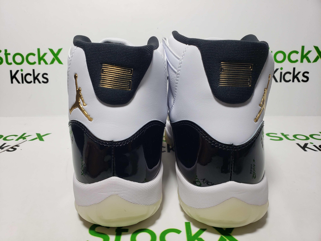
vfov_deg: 53.1
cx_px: 160
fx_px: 241
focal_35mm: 26
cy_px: 120
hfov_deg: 67.3
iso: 50
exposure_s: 1/189
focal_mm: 4.3
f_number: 2.4
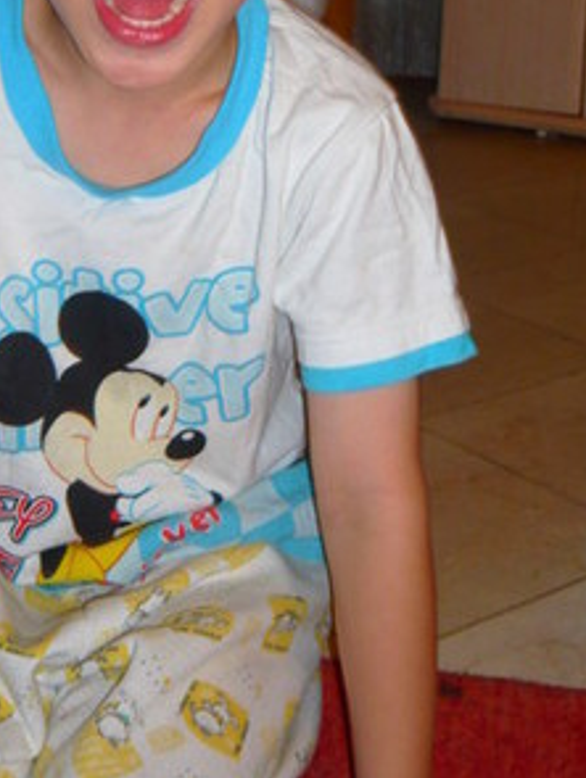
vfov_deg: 28.7
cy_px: 95
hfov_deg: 22.6
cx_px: 253
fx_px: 1464
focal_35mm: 65
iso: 100
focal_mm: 5.2
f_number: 3
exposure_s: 1/30
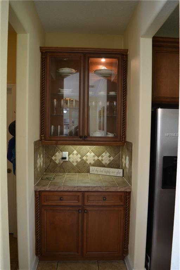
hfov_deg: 47.9
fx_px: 202
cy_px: 135
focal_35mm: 27
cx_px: 90
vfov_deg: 67.4
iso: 400
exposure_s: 1/50
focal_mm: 18
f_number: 3.5
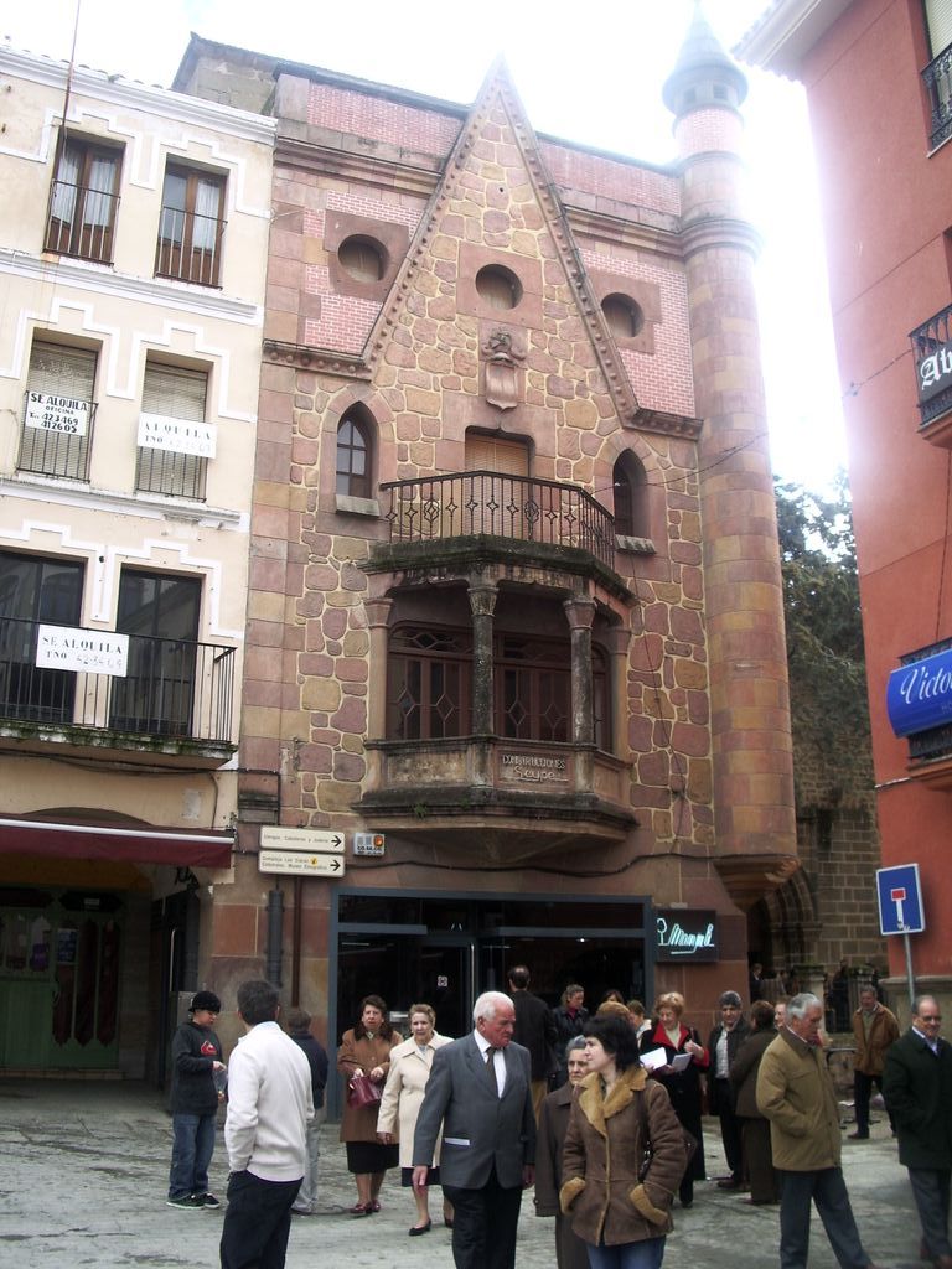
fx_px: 1283
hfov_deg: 40.7
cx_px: 476
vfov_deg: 52.6
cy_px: 634
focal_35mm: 35
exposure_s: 1/125
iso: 50
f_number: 4.3
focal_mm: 5.8
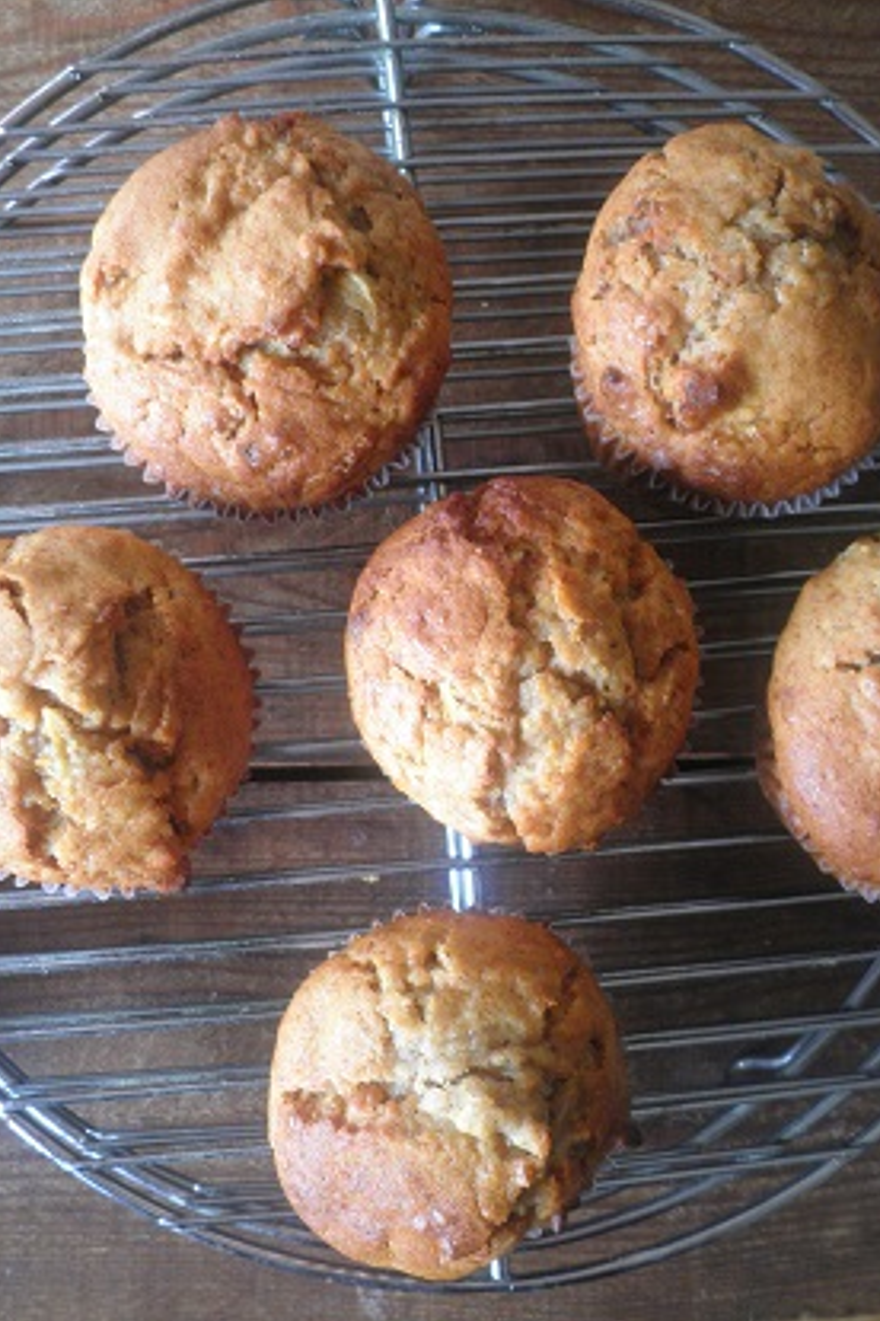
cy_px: 681
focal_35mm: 28
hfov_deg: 46.4
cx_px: 478
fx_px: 1027
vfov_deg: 65.5
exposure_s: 1/8
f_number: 2.8
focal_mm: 4.7
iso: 160
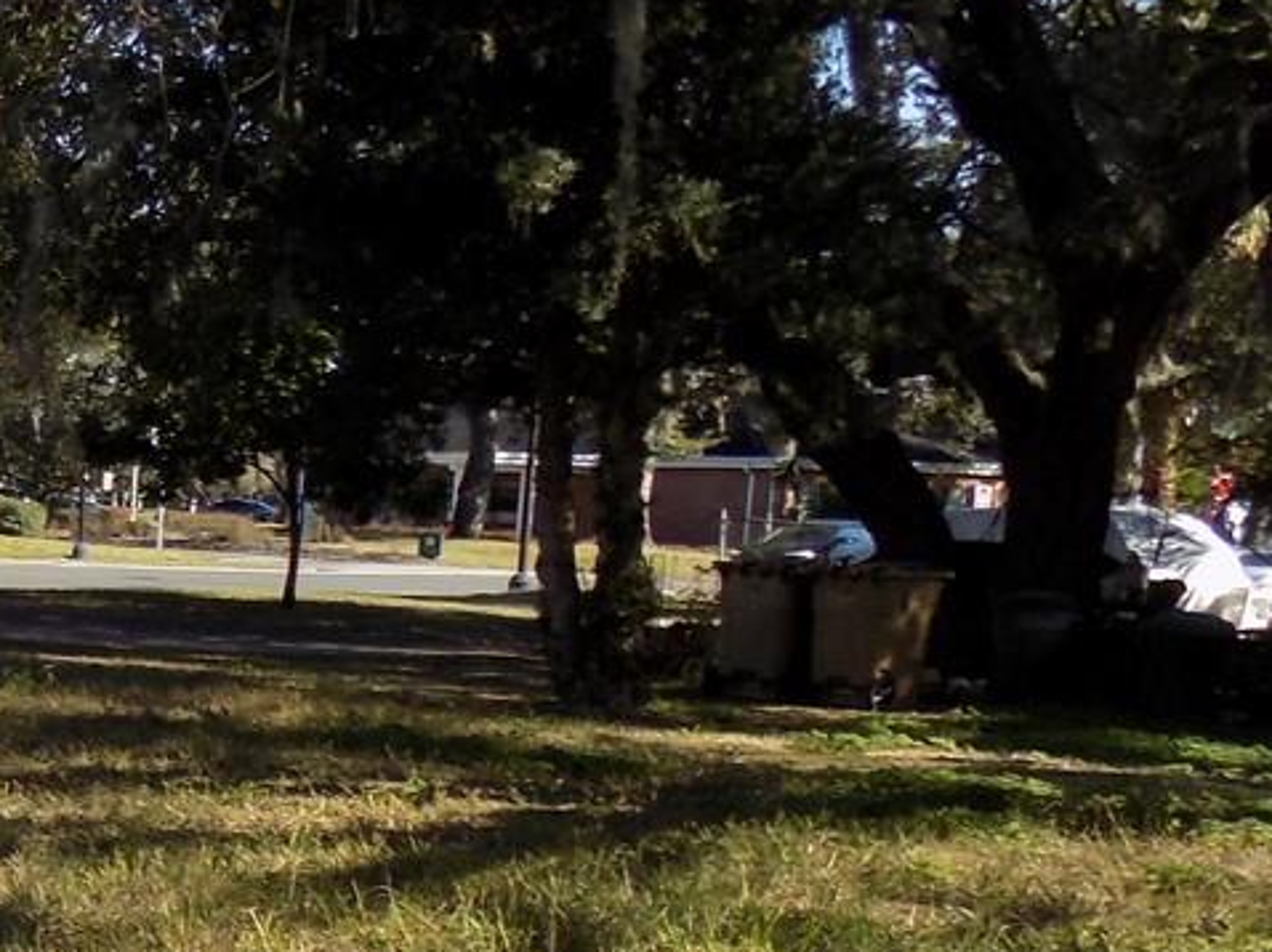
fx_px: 2828
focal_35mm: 77
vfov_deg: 18.6
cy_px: 971
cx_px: -790
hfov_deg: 20.5
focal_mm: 4
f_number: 3.1
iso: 80
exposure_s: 1/500
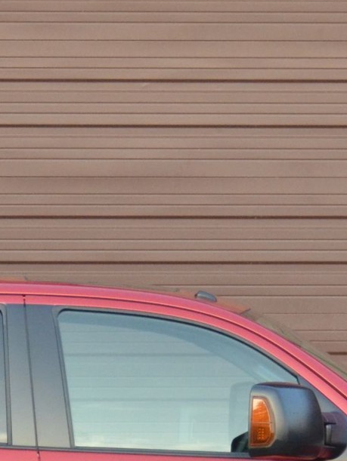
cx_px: -59
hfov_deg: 3.6
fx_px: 5501
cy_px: 422
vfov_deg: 4.8
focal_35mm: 412
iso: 1600
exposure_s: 1/400
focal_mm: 70
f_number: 5
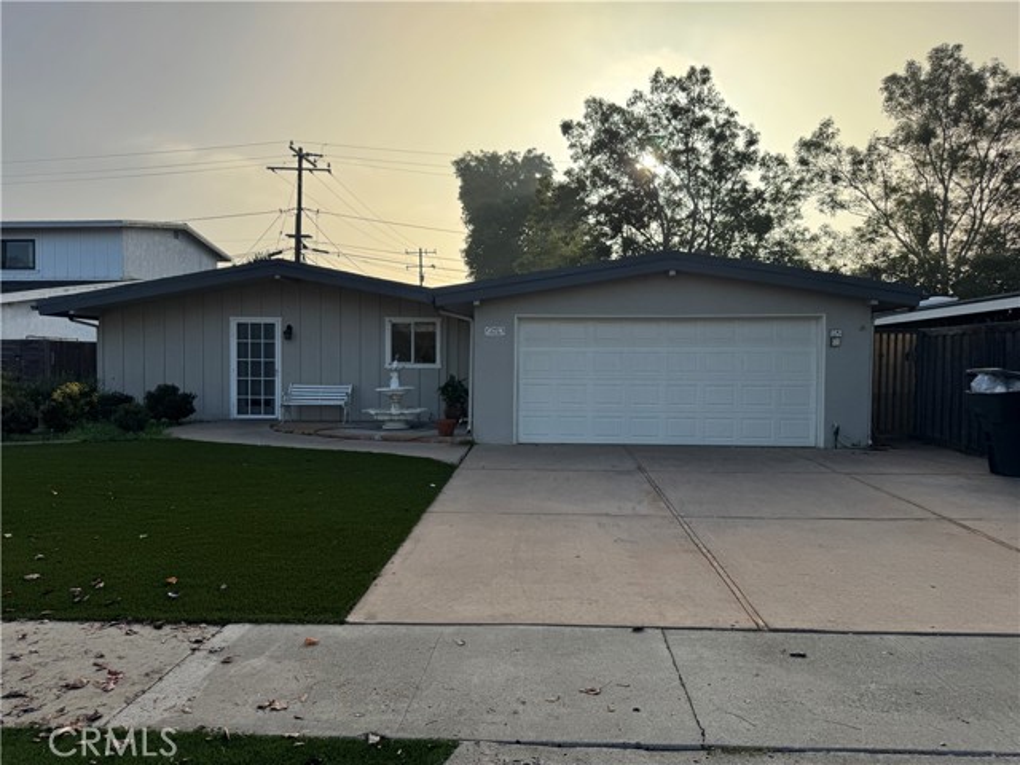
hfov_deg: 71.6
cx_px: 510
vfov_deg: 56.8
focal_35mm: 24
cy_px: 382
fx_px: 707
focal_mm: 6.76
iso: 80
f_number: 1.78
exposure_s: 1/5814
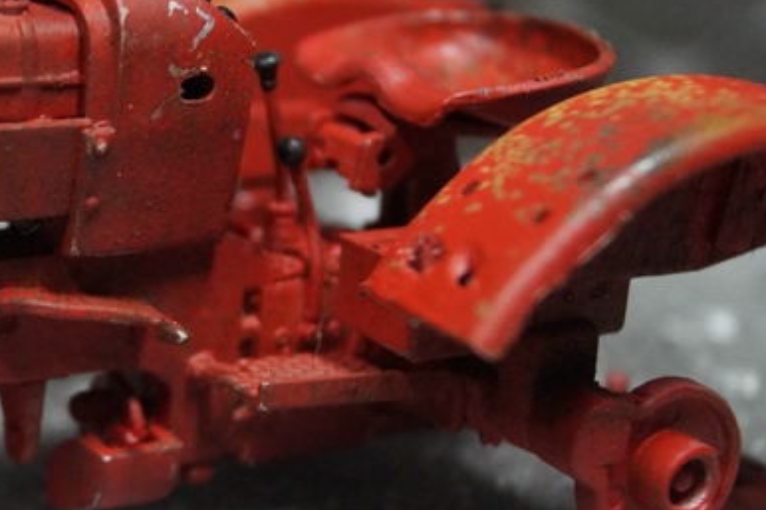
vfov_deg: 13.5
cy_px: 331
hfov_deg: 19.8
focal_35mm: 101
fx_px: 2148
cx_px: 46
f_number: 4
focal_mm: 26
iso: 1250
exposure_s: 1/160
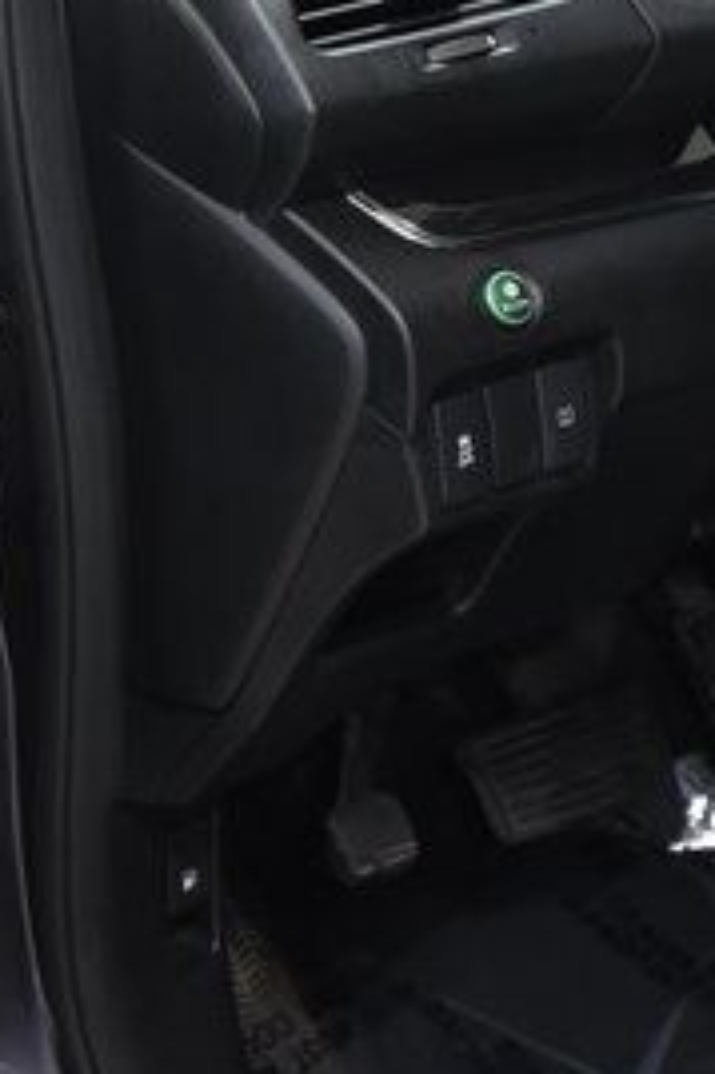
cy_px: 507
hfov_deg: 10.0
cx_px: 304
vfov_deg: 15.0
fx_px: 4086
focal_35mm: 137
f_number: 5
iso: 1600
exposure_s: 1/20
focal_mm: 36
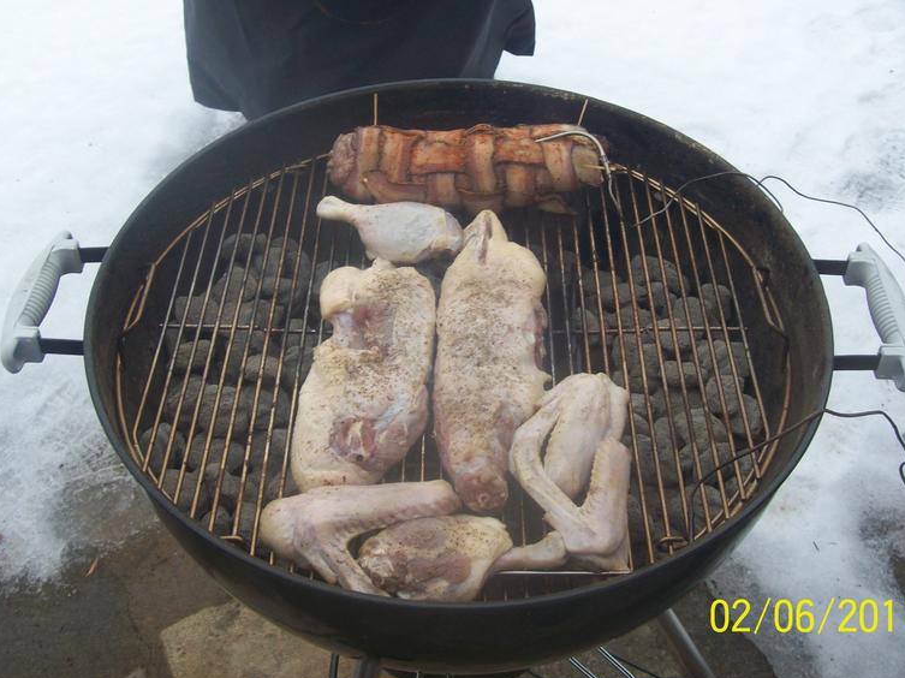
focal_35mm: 43
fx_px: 1124
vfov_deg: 33.5
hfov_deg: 43.9
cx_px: 458
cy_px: 290
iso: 80
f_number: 2.7
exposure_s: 1/194
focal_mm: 6
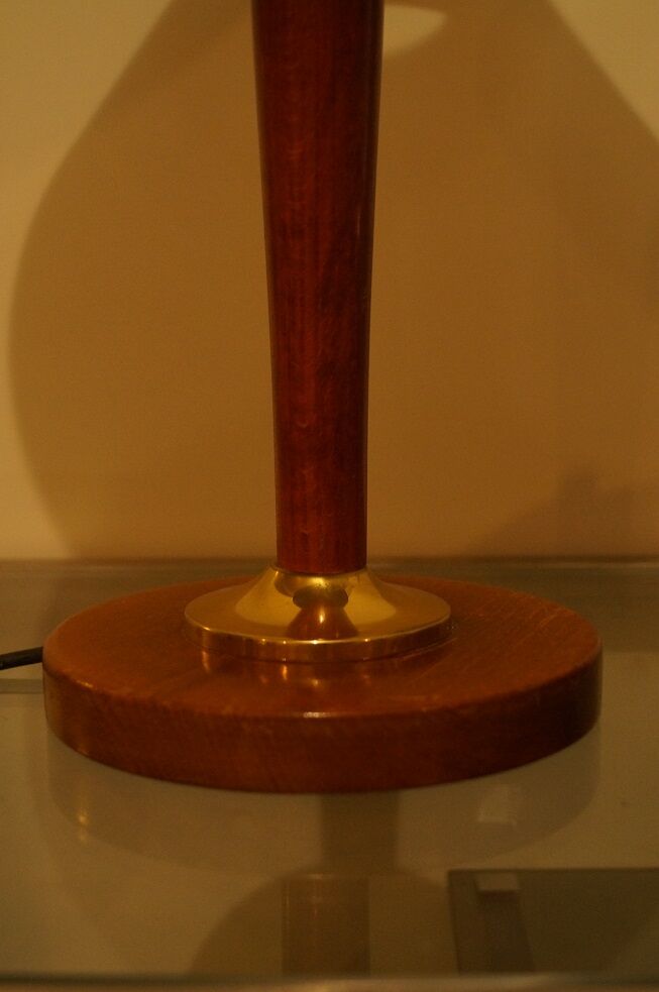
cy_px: 496
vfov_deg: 38.2
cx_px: 330
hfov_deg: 25.9
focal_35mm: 52
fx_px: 1431
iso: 1600
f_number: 5
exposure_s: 1/25
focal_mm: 35
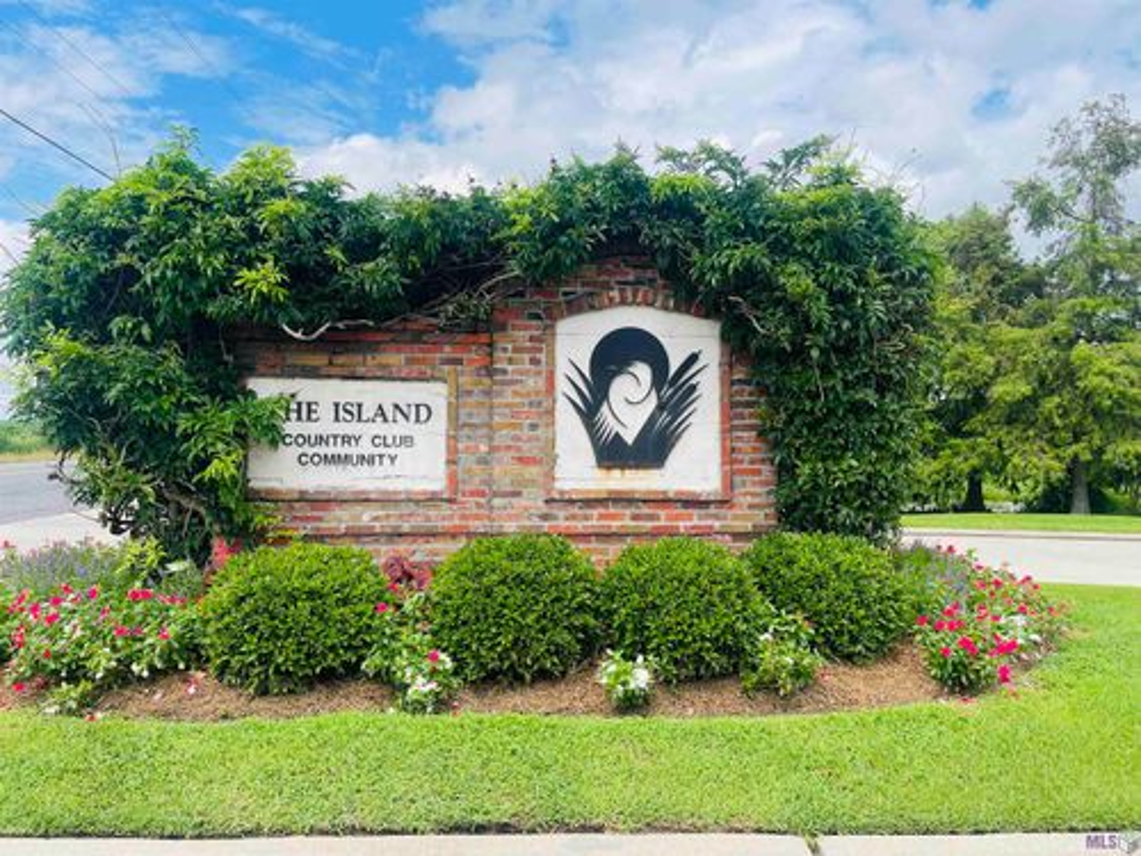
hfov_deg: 69.4
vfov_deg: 54.9
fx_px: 824
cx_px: 570
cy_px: 428
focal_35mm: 25
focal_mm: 5.1
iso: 32
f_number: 1.6
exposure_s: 1/2597
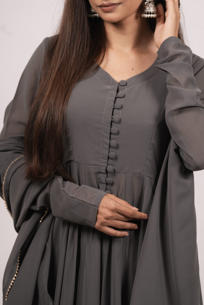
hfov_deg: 7.1
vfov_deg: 10.6
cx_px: 102
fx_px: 1649
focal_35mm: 194
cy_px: 152
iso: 125
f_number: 6.3
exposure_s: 1/125
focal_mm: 194
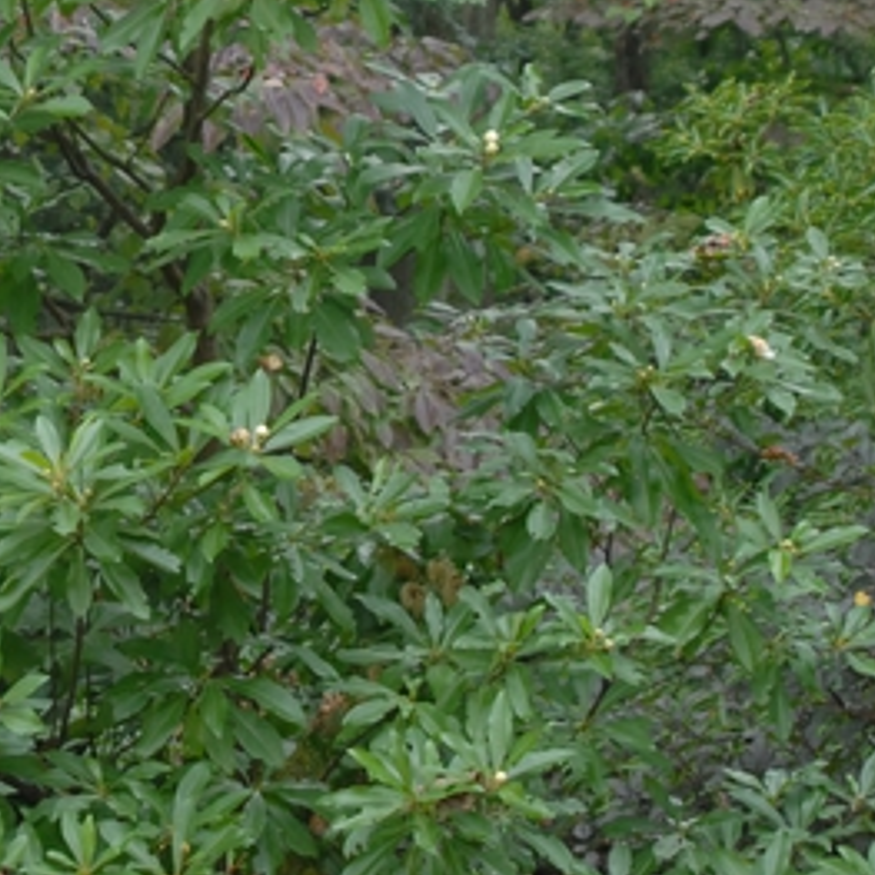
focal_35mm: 174
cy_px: 7
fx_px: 4966
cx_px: 85
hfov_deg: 10.0
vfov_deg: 10.0
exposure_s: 1/90
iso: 400
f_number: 5
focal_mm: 35
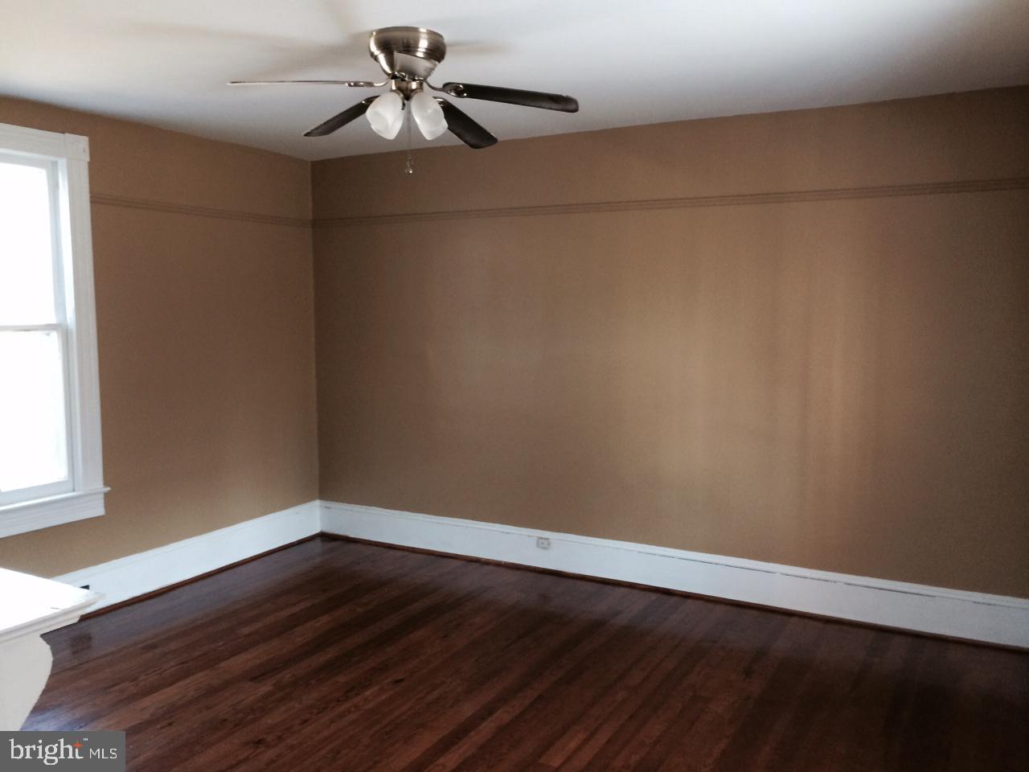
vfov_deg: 46.8
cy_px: 386
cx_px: 514
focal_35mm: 30
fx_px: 892
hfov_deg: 60.0
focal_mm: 4.12
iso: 125
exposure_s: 1/30
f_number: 2.2
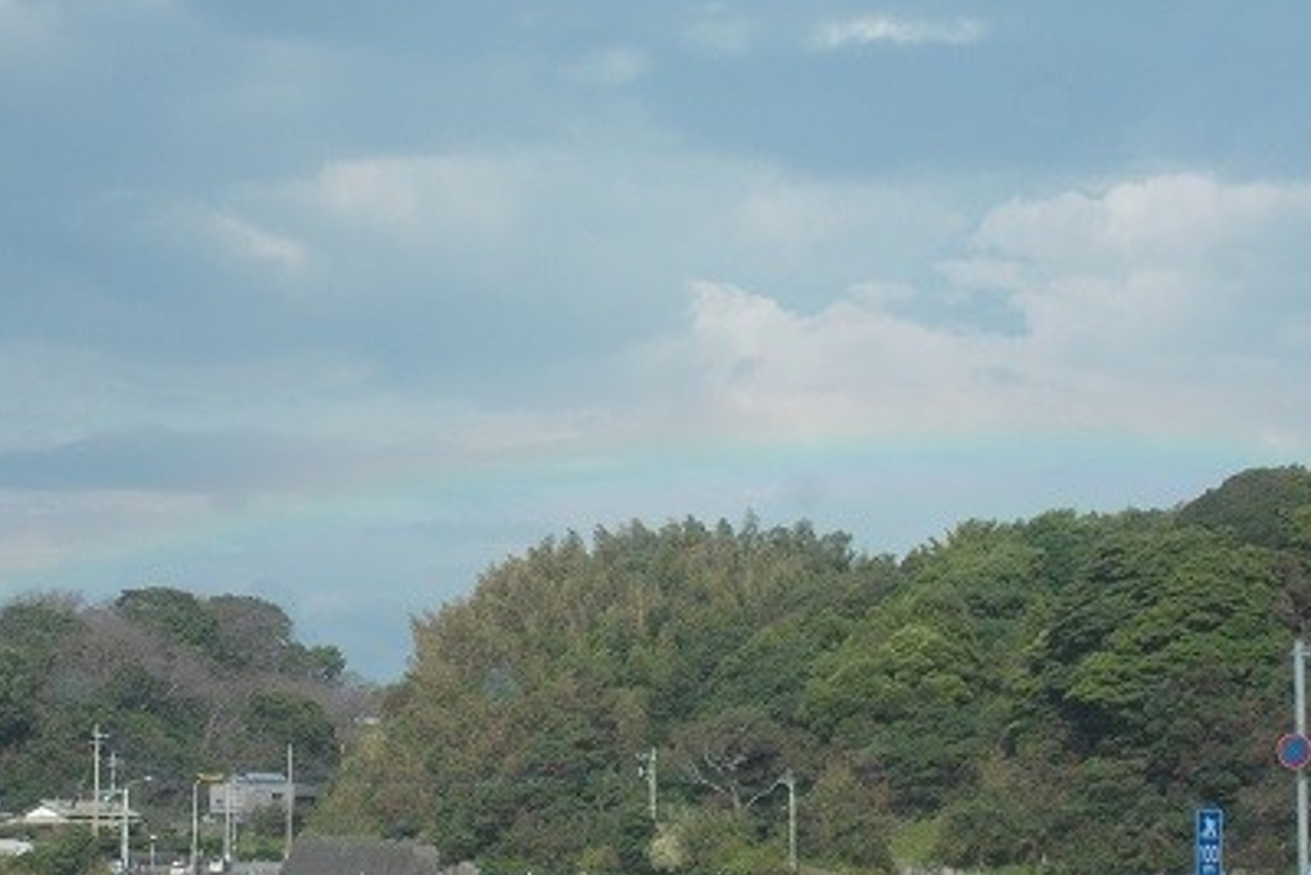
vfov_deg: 13.3
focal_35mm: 103
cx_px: 657
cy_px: 449
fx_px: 3752
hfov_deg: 19.8
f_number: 6.3
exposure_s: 1/250
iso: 80
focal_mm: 15.4
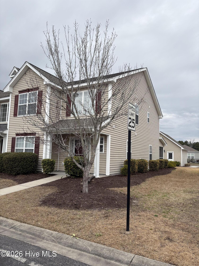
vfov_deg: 67.3
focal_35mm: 26
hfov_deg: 53.1
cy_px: 133
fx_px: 199
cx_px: 100
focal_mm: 5.96
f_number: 1.6
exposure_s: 1/1587
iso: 50
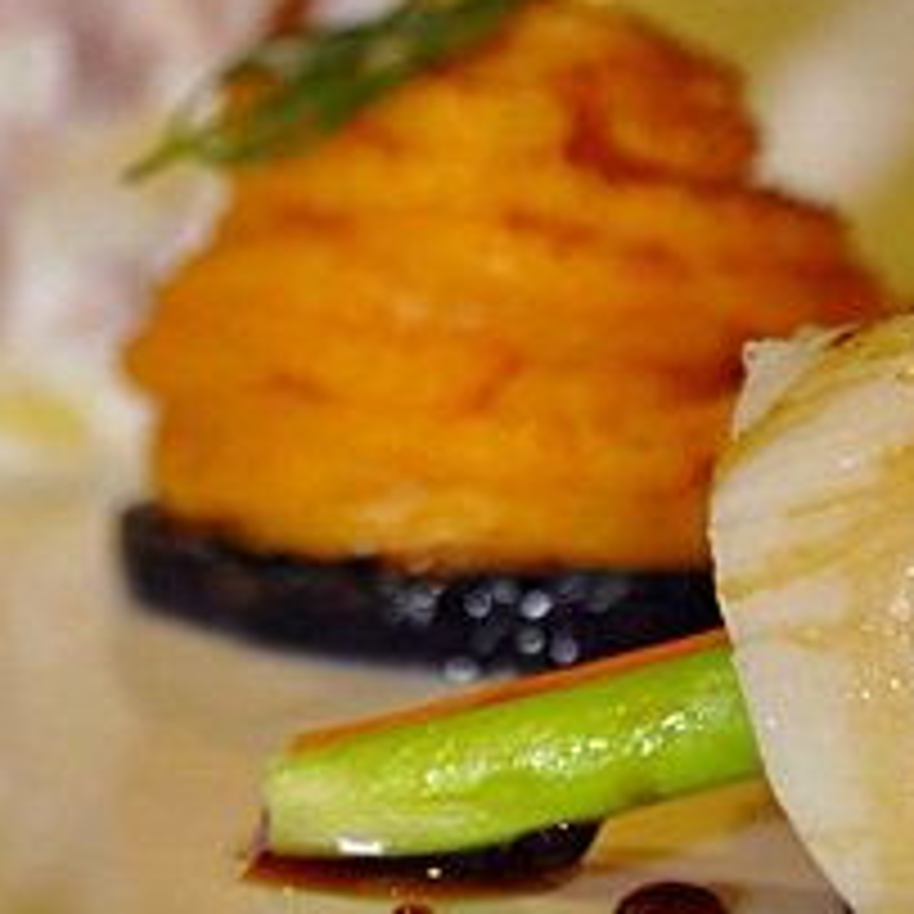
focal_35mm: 428
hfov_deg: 4.1
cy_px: 108
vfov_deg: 4.1
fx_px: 12796
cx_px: 464
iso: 1250
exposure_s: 1/50
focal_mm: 105
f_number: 5.6
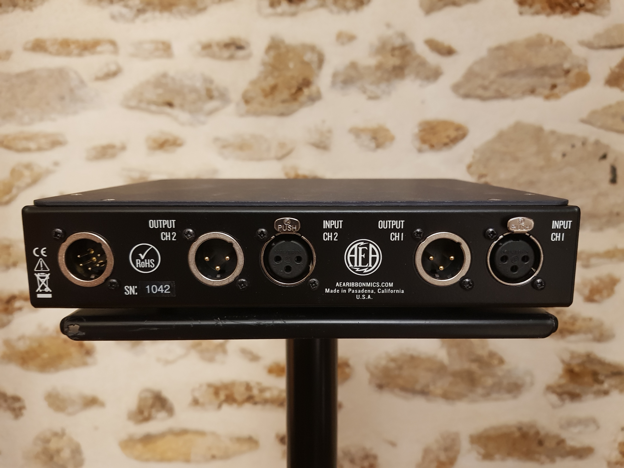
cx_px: 312
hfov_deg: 67.3
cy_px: 234
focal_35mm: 26
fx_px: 469
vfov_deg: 53.1
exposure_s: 1/11
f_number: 1.7
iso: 200
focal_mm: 4.2
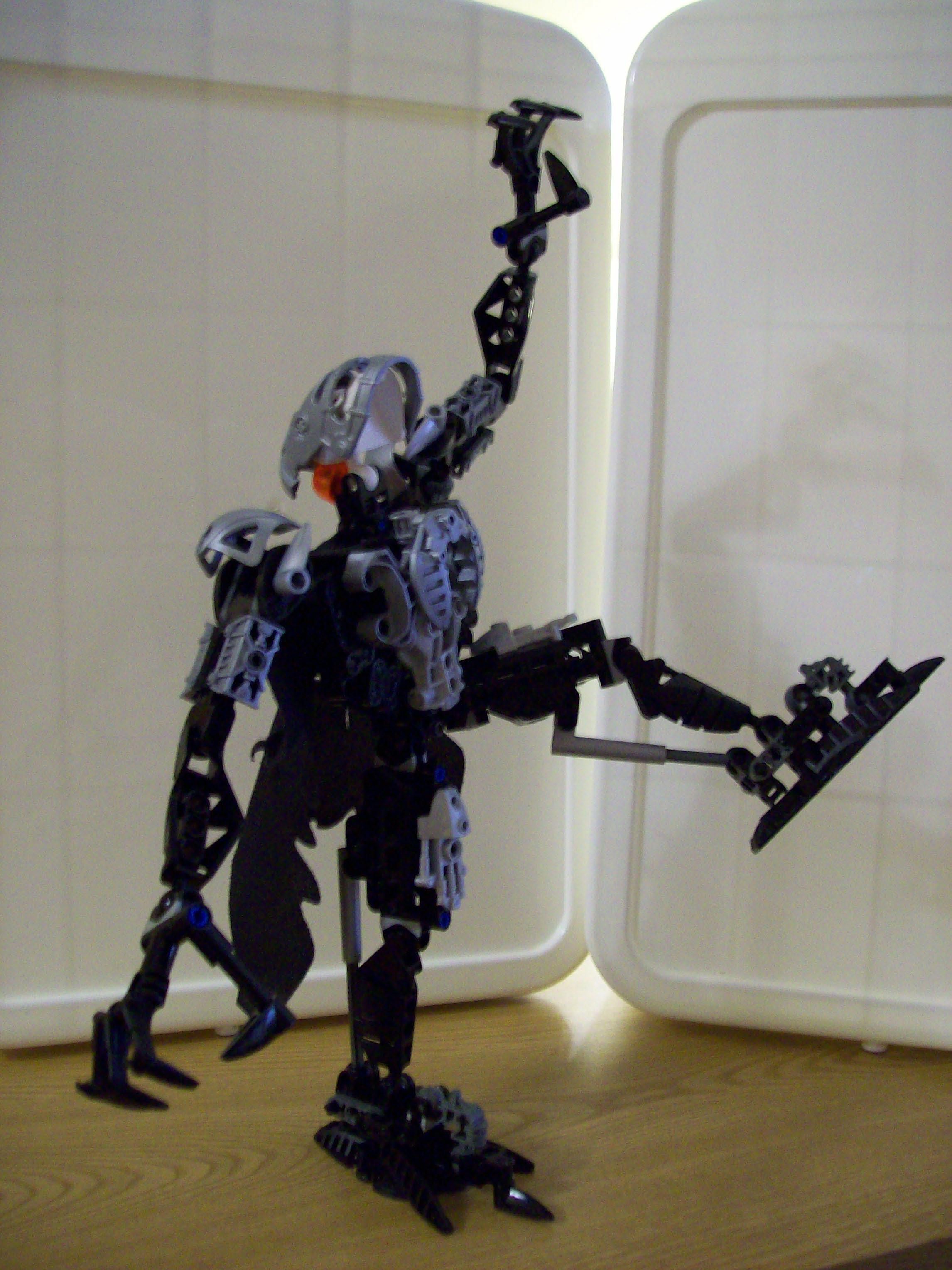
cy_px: 635
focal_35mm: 36
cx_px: 476
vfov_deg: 51.4
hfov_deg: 39.7
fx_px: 1320
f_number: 2.7
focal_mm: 6
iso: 200
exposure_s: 1/8
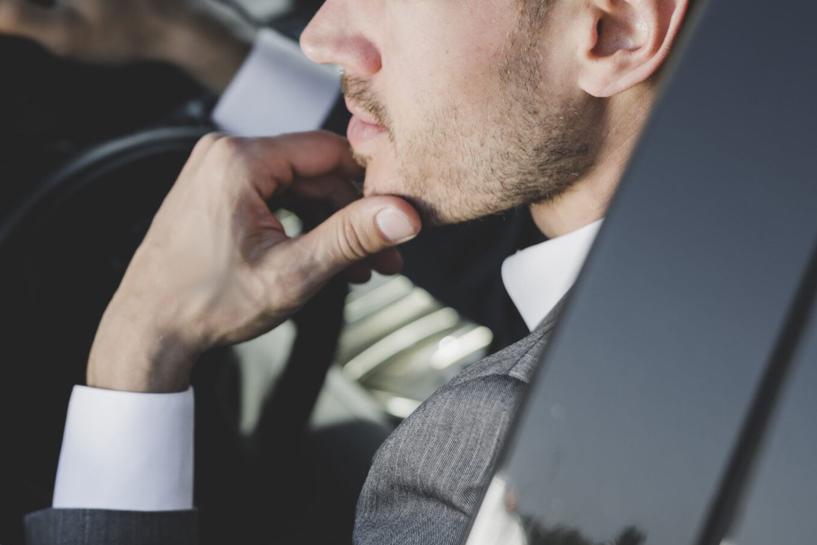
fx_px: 2134
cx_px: 130
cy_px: 202
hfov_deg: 21.3
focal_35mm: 94
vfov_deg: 14.5
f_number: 3.2
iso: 100
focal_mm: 50
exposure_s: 1/400
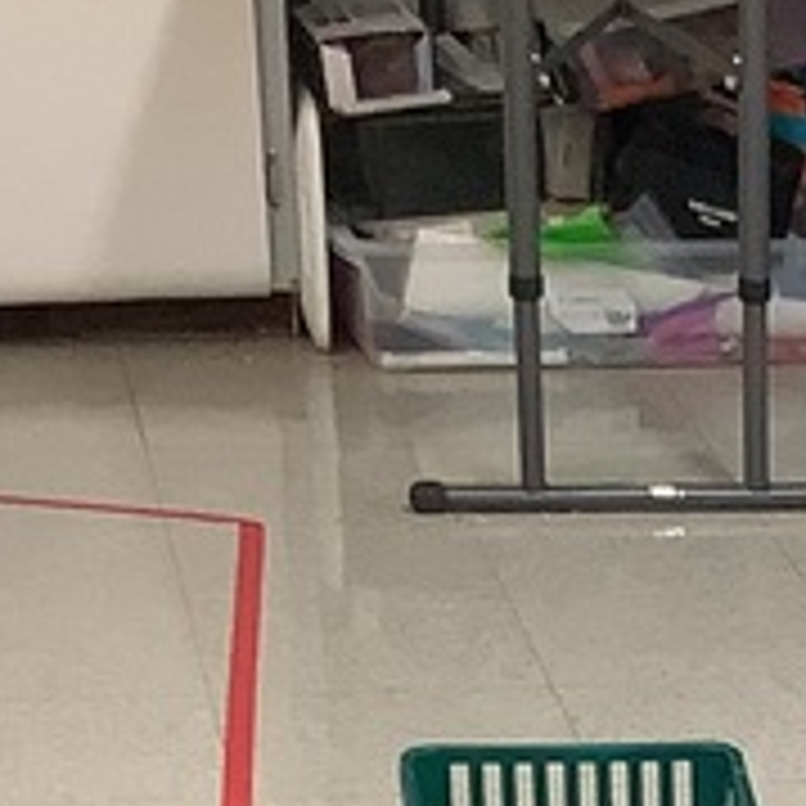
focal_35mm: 157
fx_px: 4136
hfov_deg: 10.6
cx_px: 1310
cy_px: 1481
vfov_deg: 10.4
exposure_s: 1/50
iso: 100
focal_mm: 3.3
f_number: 2.4
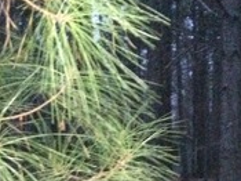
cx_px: 275
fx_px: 737
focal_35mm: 106
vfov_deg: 12.8
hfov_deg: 17.8
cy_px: 314
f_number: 2.2
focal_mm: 4.15
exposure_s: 1/16
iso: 2000
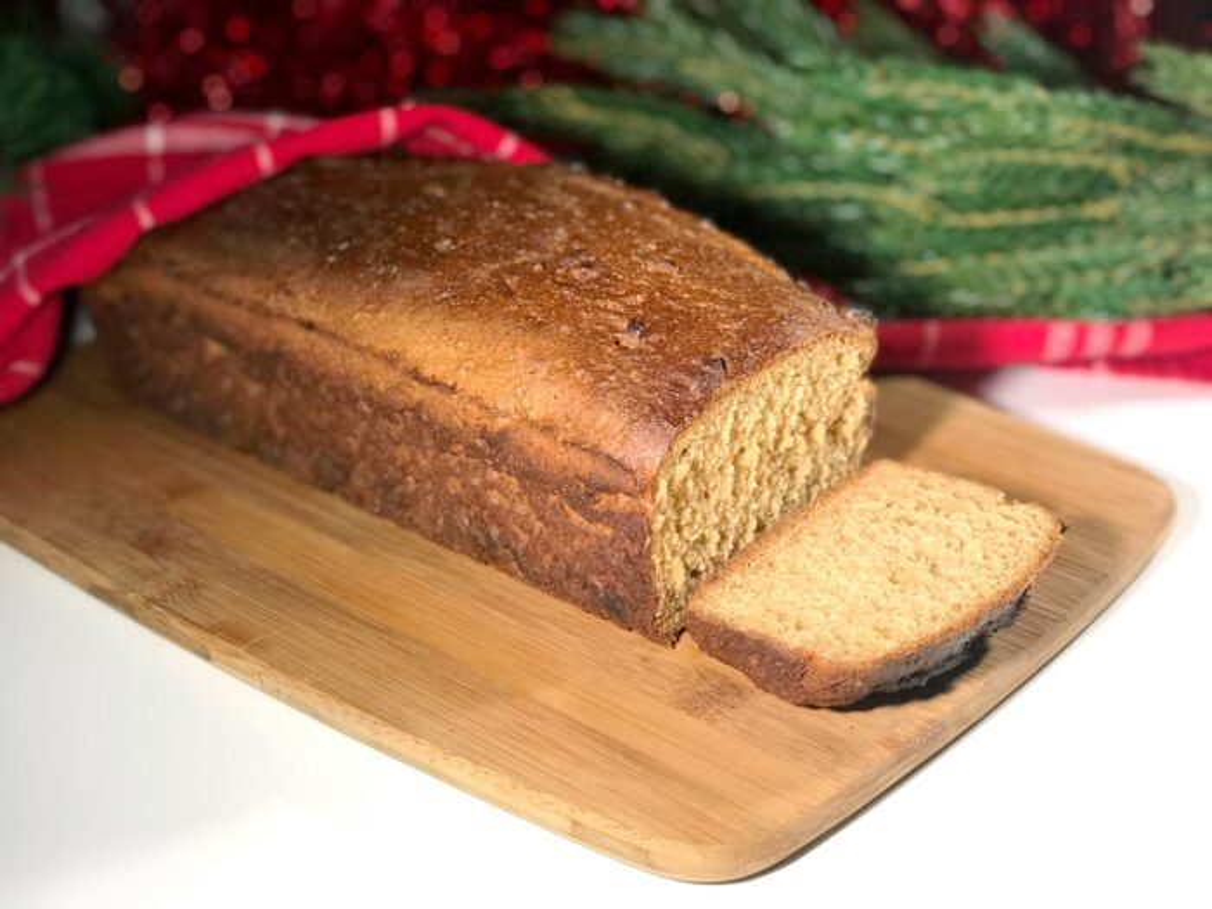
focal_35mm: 57
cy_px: 454
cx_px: 606
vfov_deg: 25.7
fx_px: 1996
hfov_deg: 33.8
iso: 80
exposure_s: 1/50
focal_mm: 6.6
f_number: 2.8
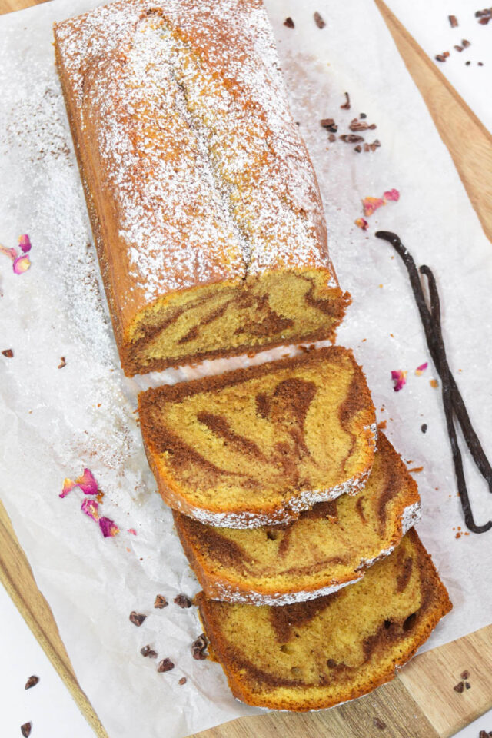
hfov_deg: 20.3
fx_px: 1373
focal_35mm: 67
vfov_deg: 30.1
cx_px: 246
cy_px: 369
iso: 500
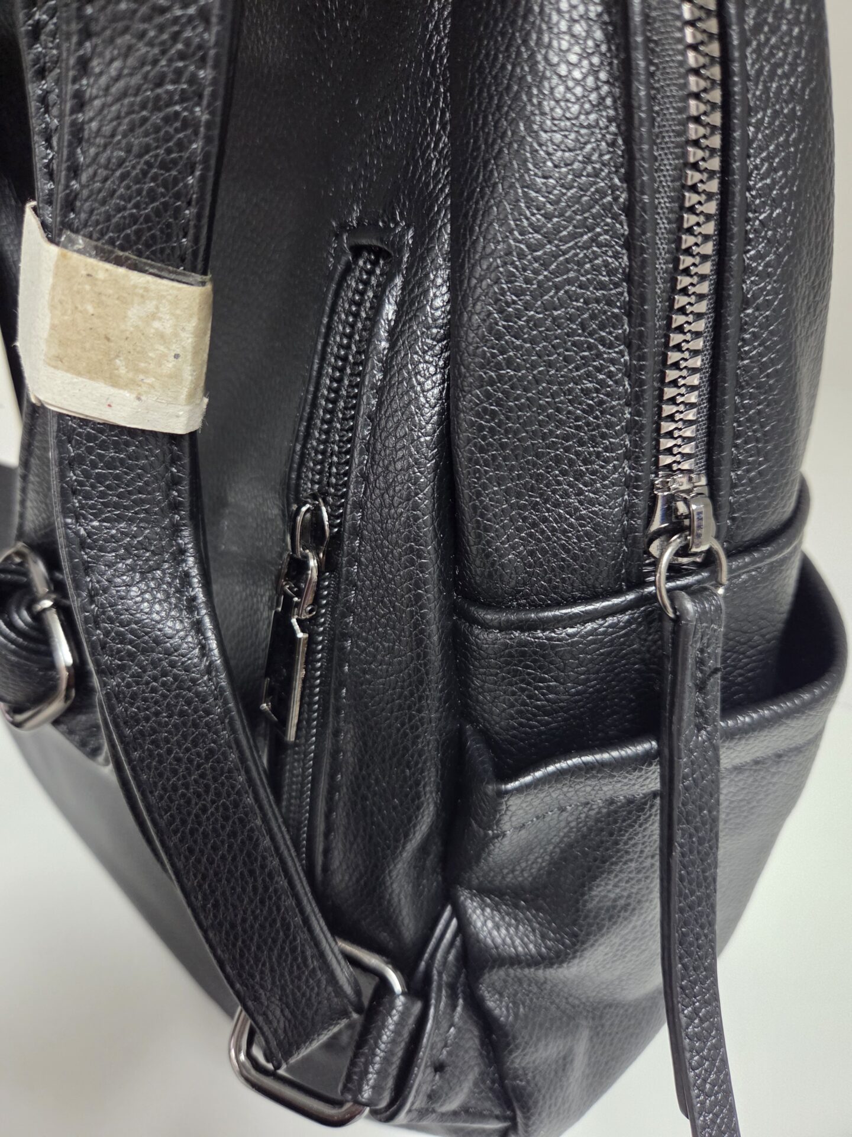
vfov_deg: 73.9
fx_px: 755
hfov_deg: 58.9
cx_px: 426
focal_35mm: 23
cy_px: 568
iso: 1000
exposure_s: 1/100
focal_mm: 5.4
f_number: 1.8
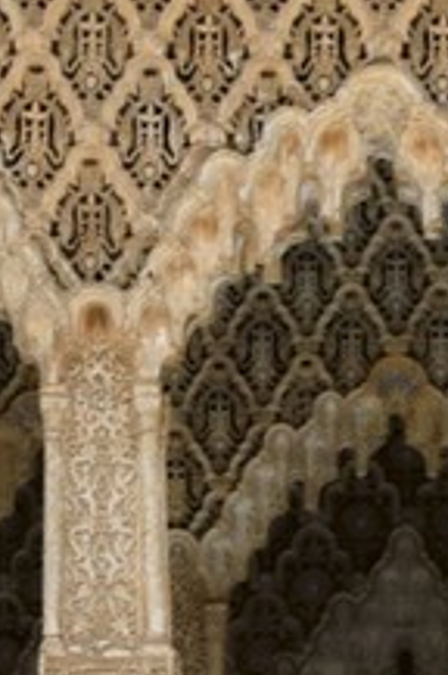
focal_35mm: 332
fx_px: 6217
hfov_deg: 4.1
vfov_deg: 5.9
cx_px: 306
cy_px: 1826
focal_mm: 45
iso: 1600
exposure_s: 1/125
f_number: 9
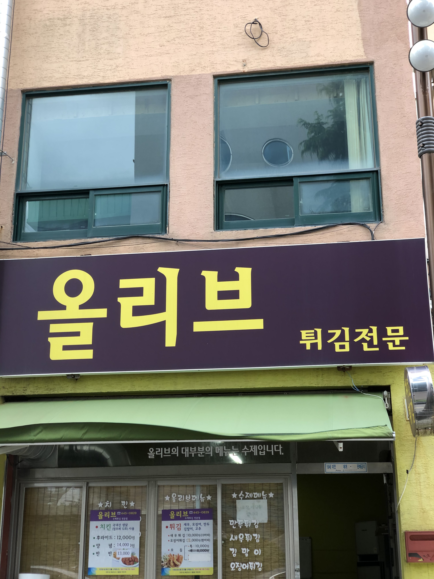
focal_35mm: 52
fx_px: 869
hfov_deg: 28.0
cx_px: 217
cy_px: 290
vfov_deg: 36.8
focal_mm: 6
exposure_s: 1/60
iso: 20
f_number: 2.4
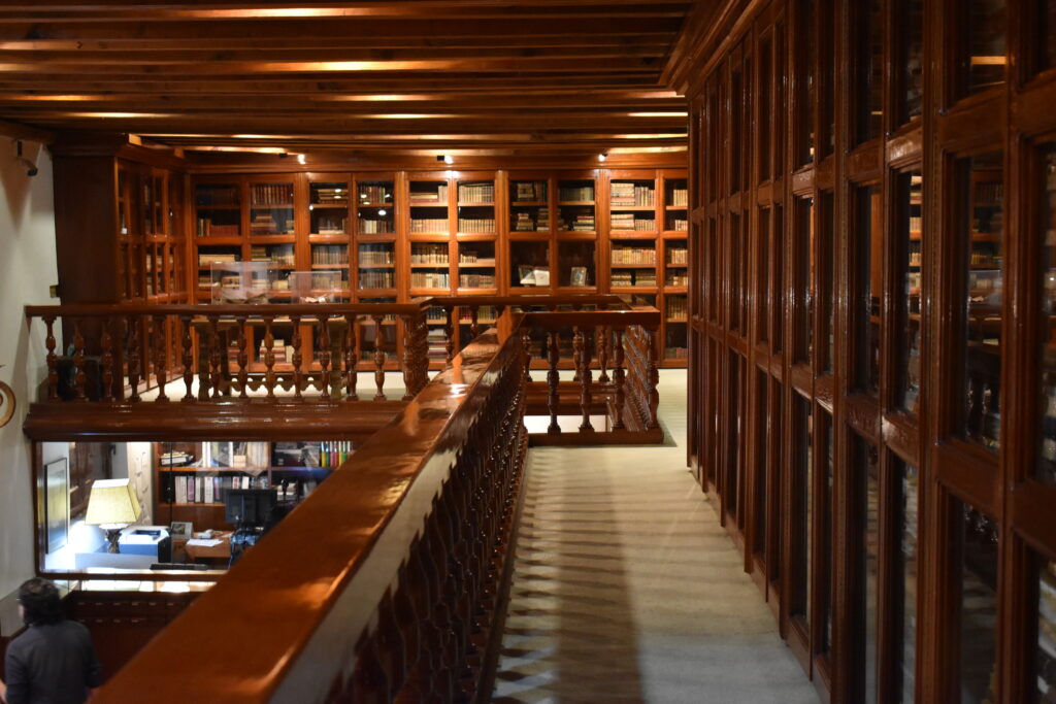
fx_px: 1408
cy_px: 352
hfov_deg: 41.1
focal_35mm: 48
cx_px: 528
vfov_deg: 28.1
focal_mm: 32
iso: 3200
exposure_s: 1/25
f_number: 4.5
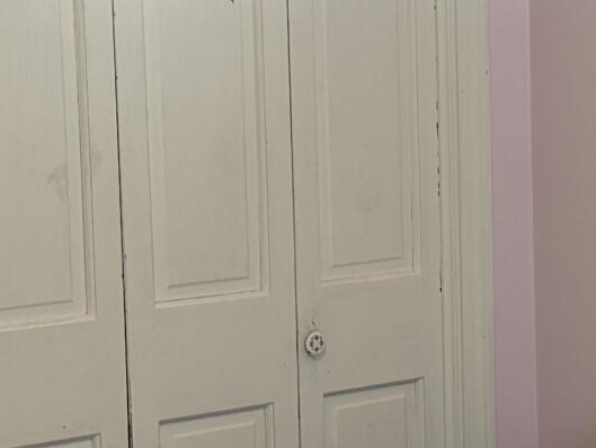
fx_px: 2342
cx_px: 526
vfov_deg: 10.9
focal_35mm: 136
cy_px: 221
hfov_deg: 14.4
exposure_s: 1/60
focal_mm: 6.76
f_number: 1.78
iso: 125
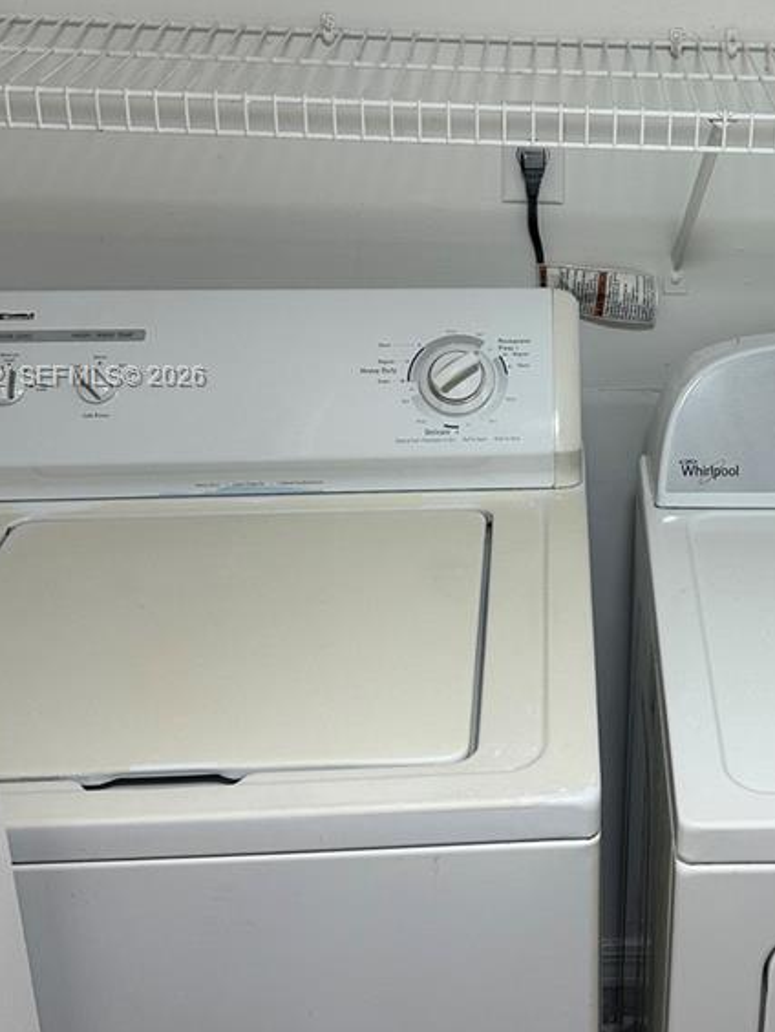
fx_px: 1522
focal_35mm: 51
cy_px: 378
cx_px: 689
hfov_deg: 27.6
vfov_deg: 37.2
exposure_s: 1/120
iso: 100
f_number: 1.78
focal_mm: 6.86
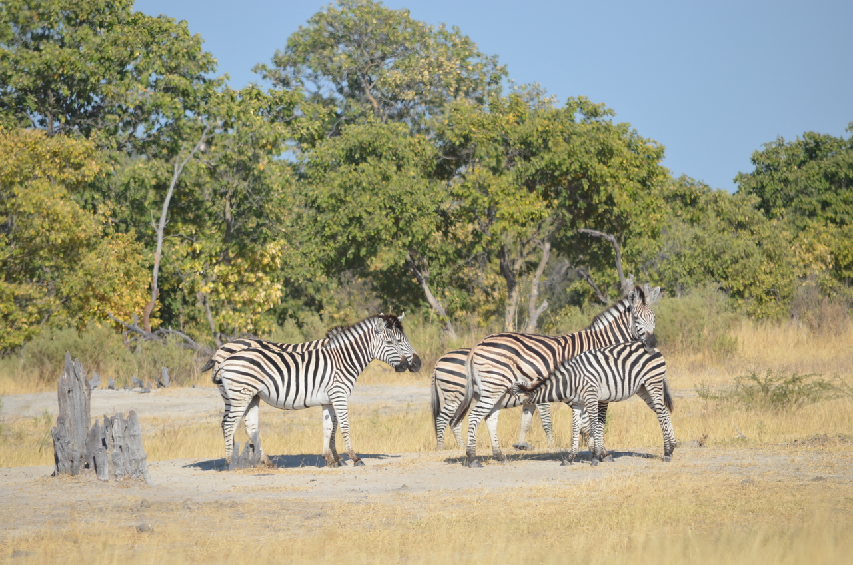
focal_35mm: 450
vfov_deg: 3.0
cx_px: 426
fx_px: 10641
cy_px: 282
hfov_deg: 4.6
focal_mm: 300
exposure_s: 1/800
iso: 200
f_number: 7.1
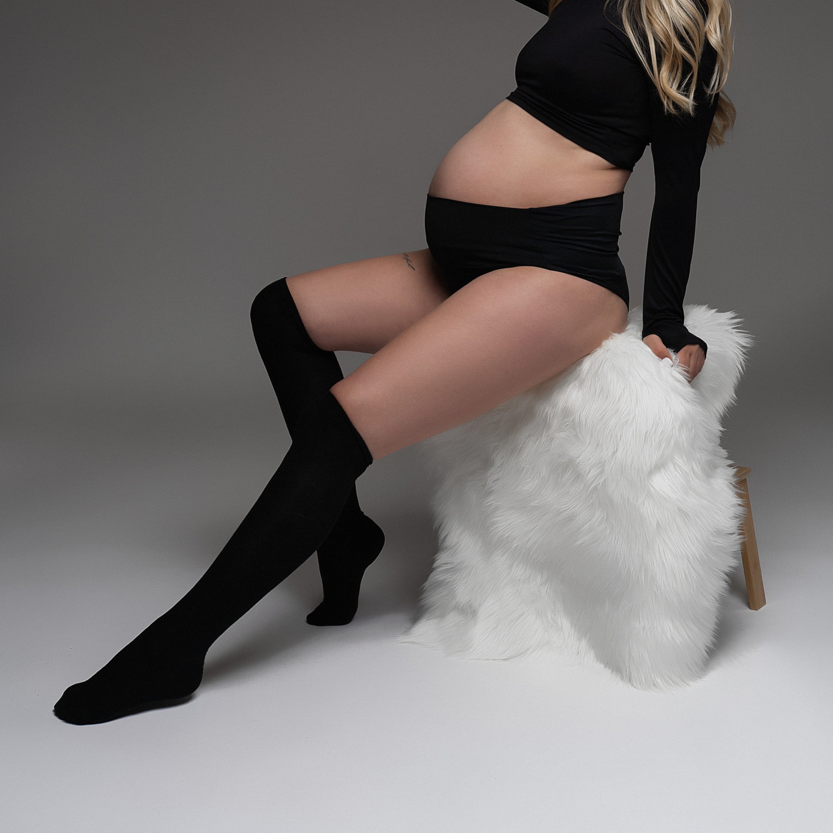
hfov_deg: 31.6
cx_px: 416
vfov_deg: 31.2
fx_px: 1470
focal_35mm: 54
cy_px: 222
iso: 200
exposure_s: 1/160
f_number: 5.6
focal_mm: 42
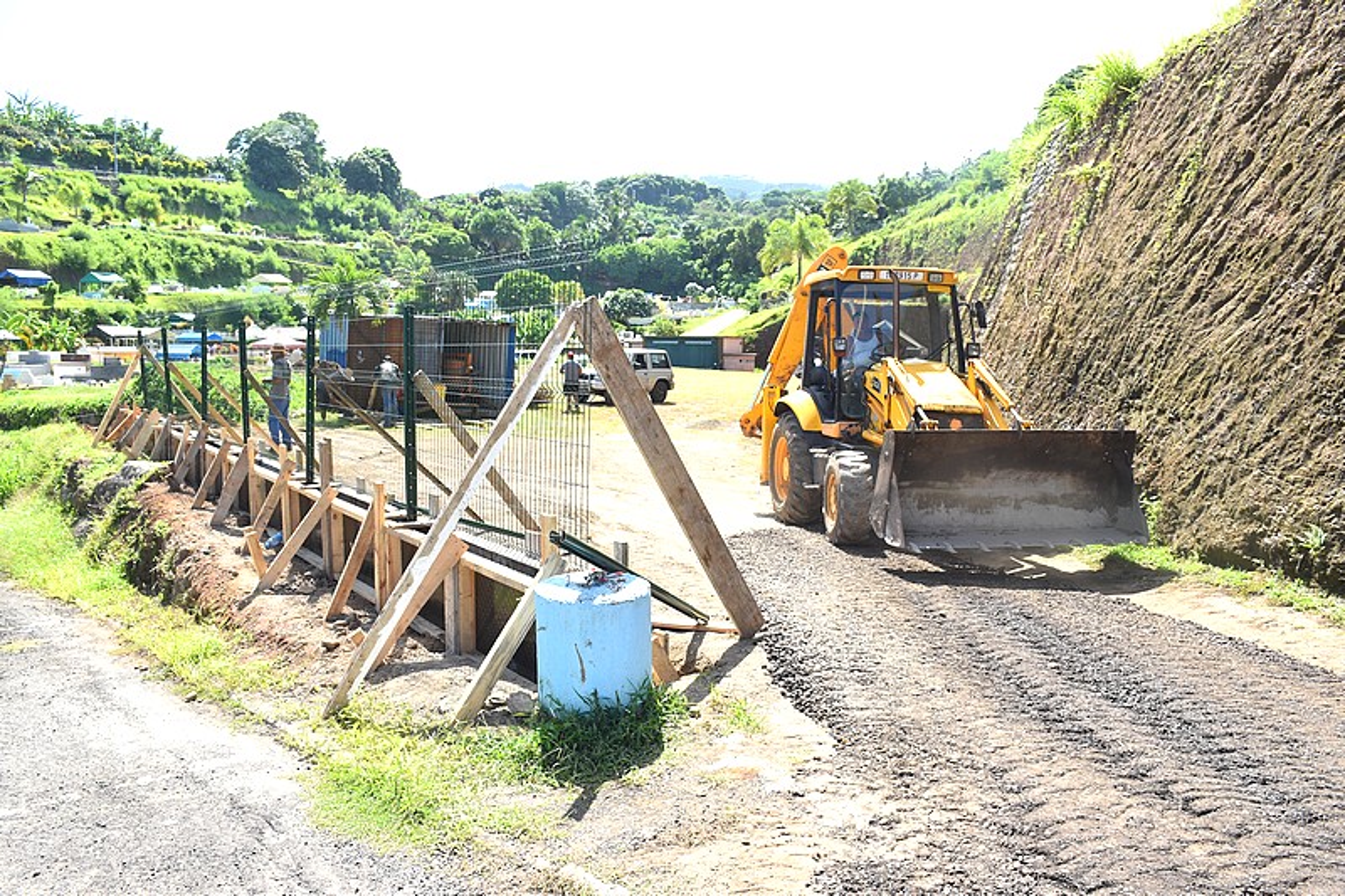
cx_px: 672
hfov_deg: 67.4
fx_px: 1008
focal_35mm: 27
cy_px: 448
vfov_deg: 47.9
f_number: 8
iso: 200
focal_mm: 18
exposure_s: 1/250
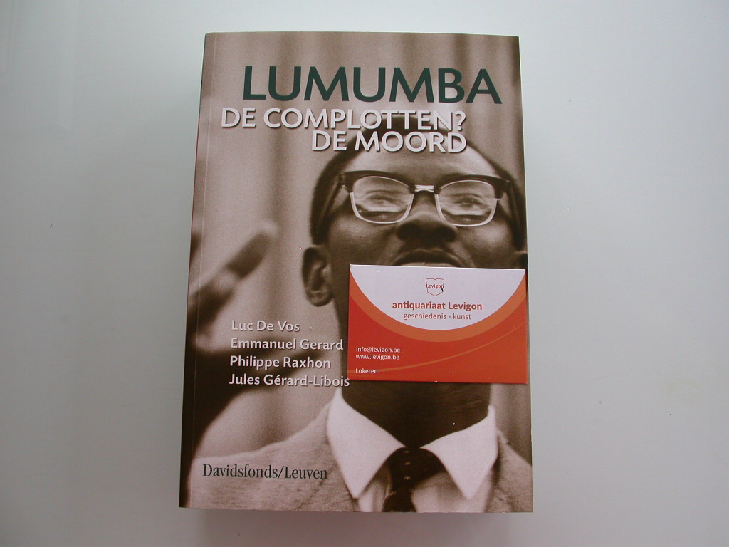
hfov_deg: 49.0
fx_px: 800
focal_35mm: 38
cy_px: 274
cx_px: 364
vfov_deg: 37.7
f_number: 3.3
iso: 100
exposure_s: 1/71.8
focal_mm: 7.85
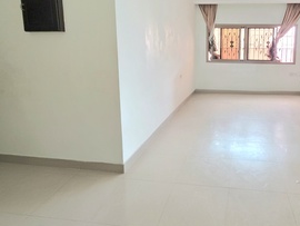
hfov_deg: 72.0
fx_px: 191
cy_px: 82
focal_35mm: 22
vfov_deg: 60.2
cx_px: 218
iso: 320
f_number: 1.9
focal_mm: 2.2
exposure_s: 1/50.3
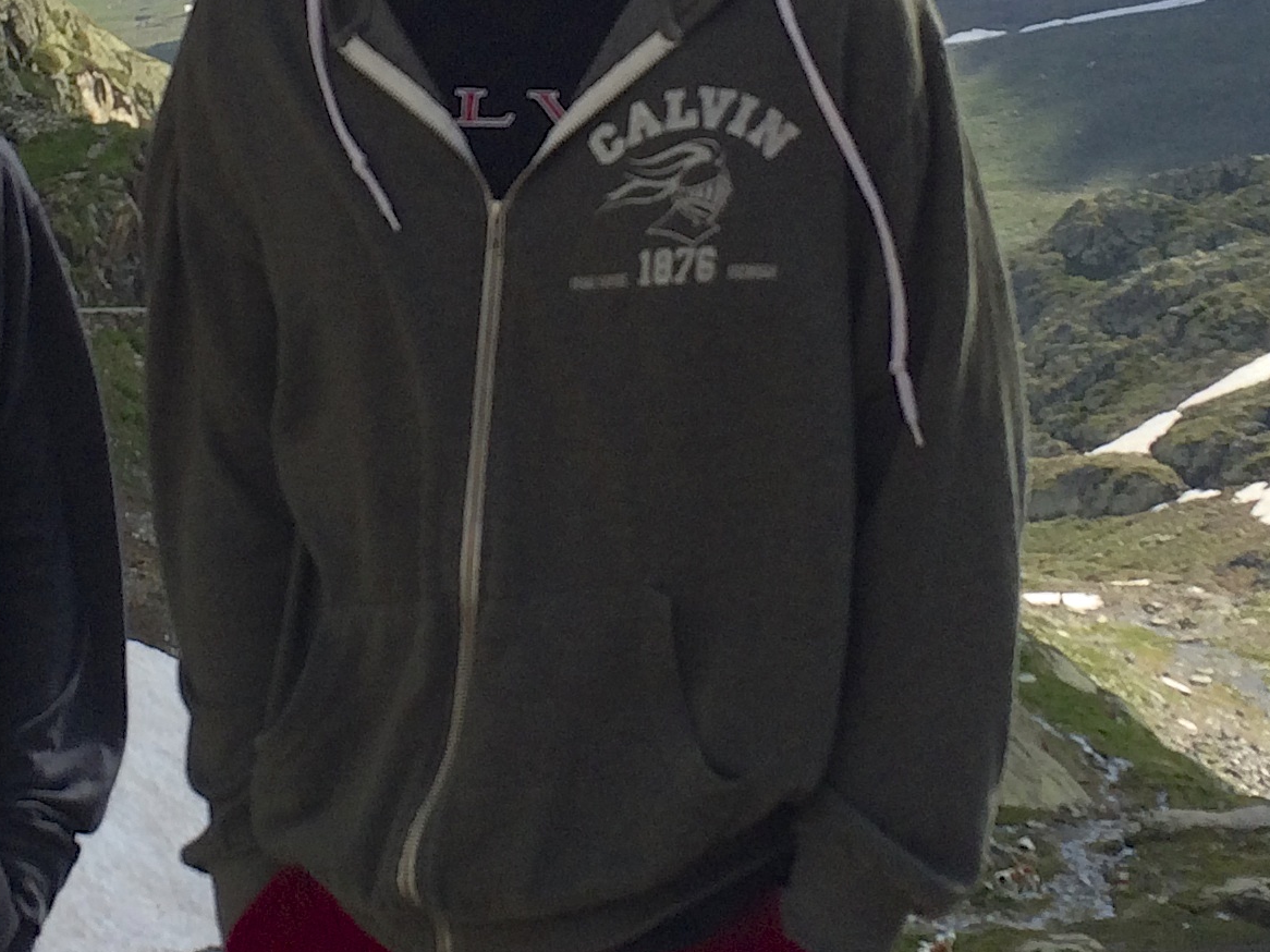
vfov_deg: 17.2
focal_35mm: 84
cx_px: 389
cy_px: 44
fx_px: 3081
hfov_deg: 23.2
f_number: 2.2
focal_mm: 4.12
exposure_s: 1/1786
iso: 32
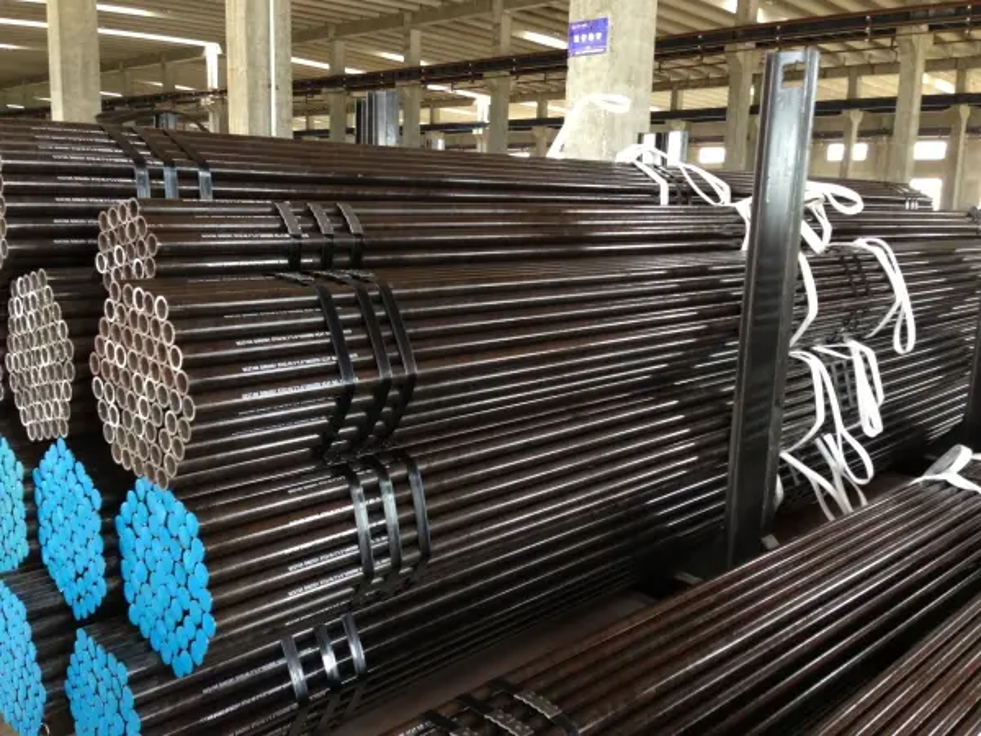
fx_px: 935
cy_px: 368
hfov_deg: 55.4
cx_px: 490
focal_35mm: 33
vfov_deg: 42.9
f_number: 2.4
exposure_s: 1/20
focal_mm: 4.13
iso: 64
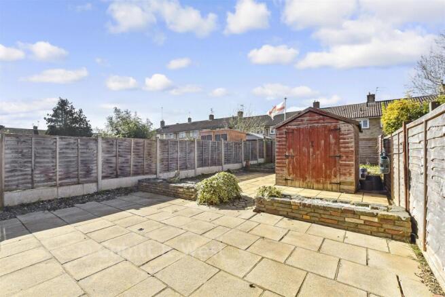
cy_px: 148
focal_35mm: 15
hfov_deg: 100.4
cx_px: 222
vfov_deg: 77.4
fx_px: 185
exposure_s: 1/640
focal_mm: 10
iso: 250
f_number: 8
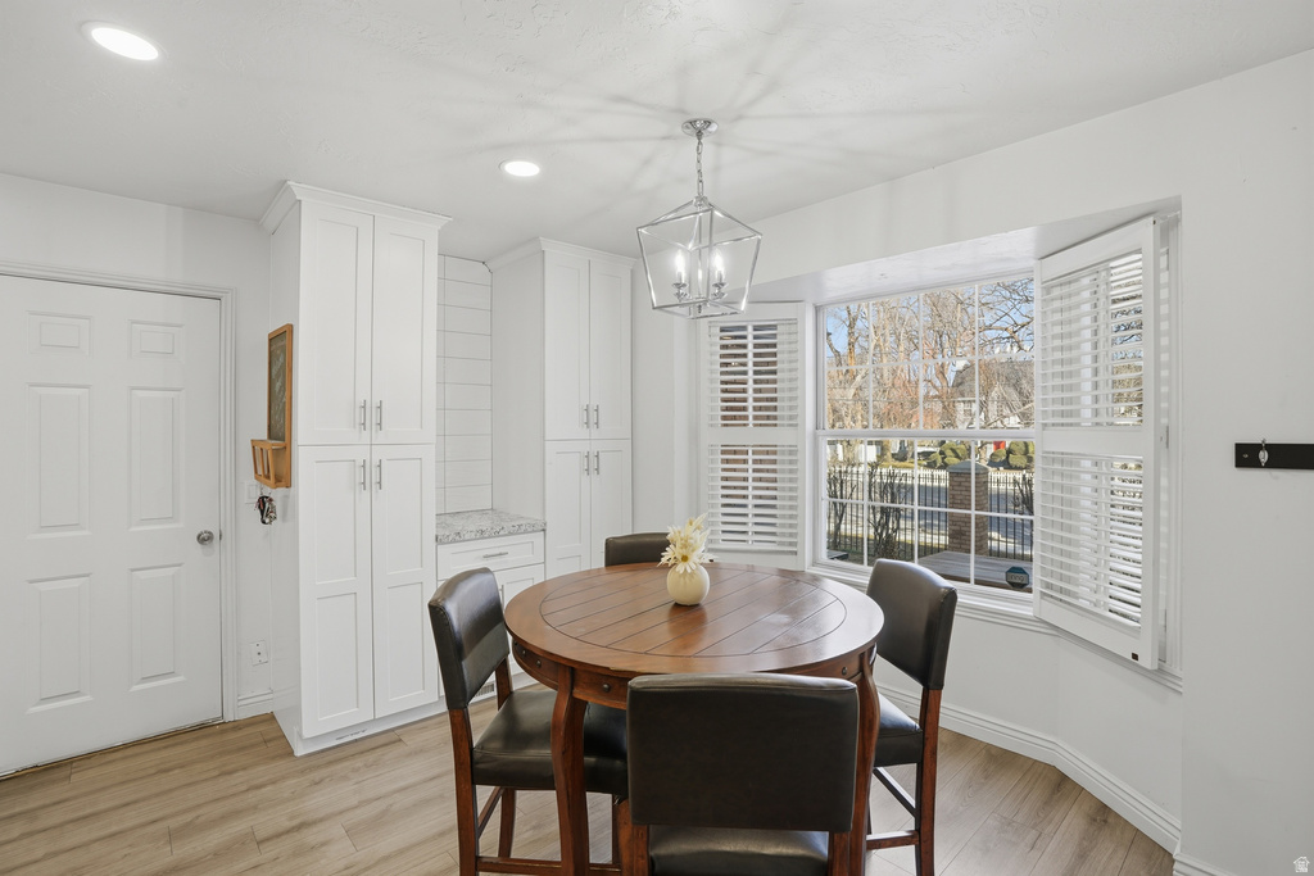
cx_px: 657
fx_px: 584
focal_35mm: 16
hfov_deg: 96.7
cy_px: 438
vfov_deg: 73.8
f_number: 9
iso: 250
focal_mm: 16
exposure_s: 1/320
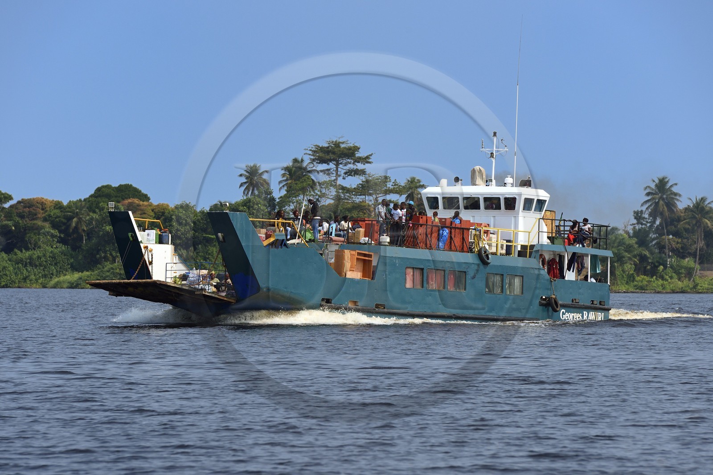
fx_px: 3960
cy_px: 238
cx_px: 356
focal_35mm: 200
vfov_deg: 6.9
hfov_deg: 10.3
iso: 400
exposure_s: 1/1000
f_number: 8
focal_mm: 200
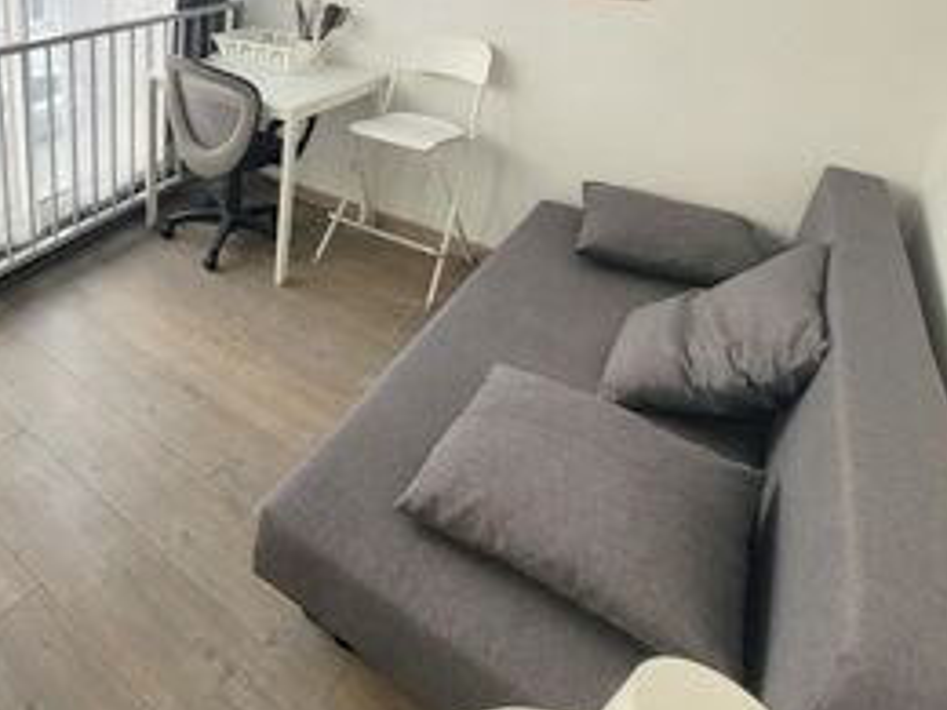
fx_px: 657
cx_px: 160
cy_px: 127
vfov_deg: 52.6
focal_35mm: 24
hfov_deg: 63.9
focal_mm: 1.74
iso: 64
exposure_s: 1/100
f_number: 2.2
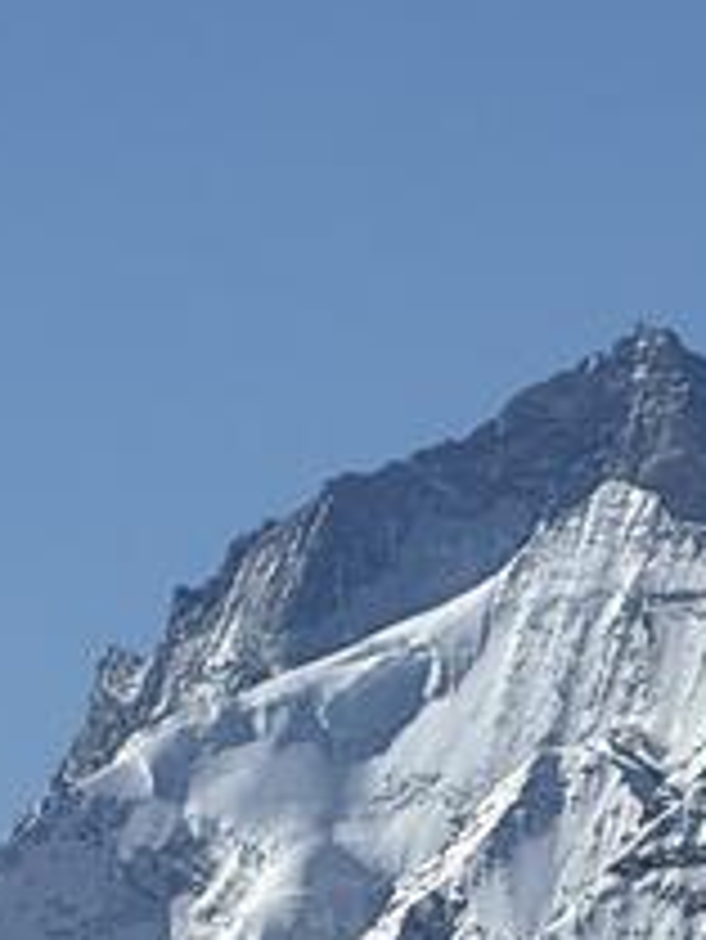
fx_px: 16055
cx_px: -661
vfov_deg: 3.3
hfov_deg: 2.5
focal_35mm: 591
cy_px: 969
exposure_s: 1/3058
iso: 40
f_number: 2.8
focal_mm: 15.66
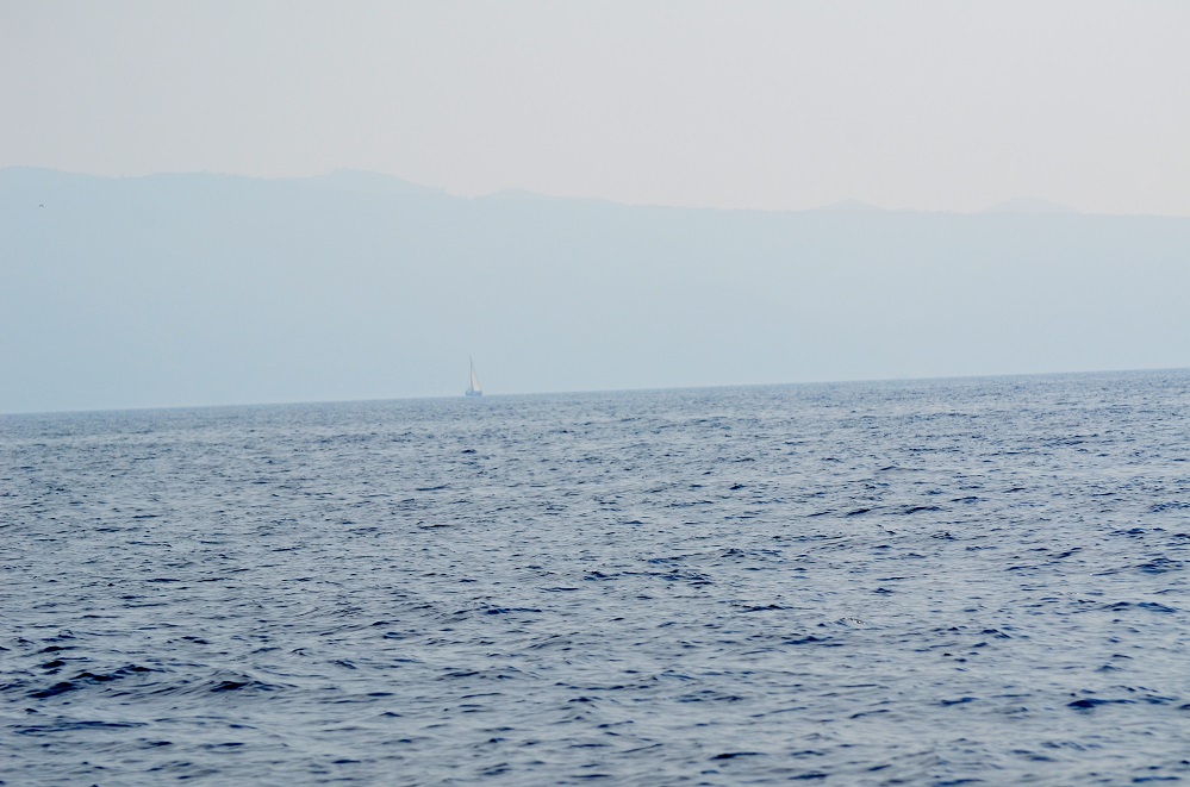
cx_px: 595
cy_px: 394
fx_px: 5738
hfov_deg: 11.8
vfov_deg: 7.8
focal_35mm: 174
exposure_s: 1/4000
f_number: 5.6
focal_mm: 116
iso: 400
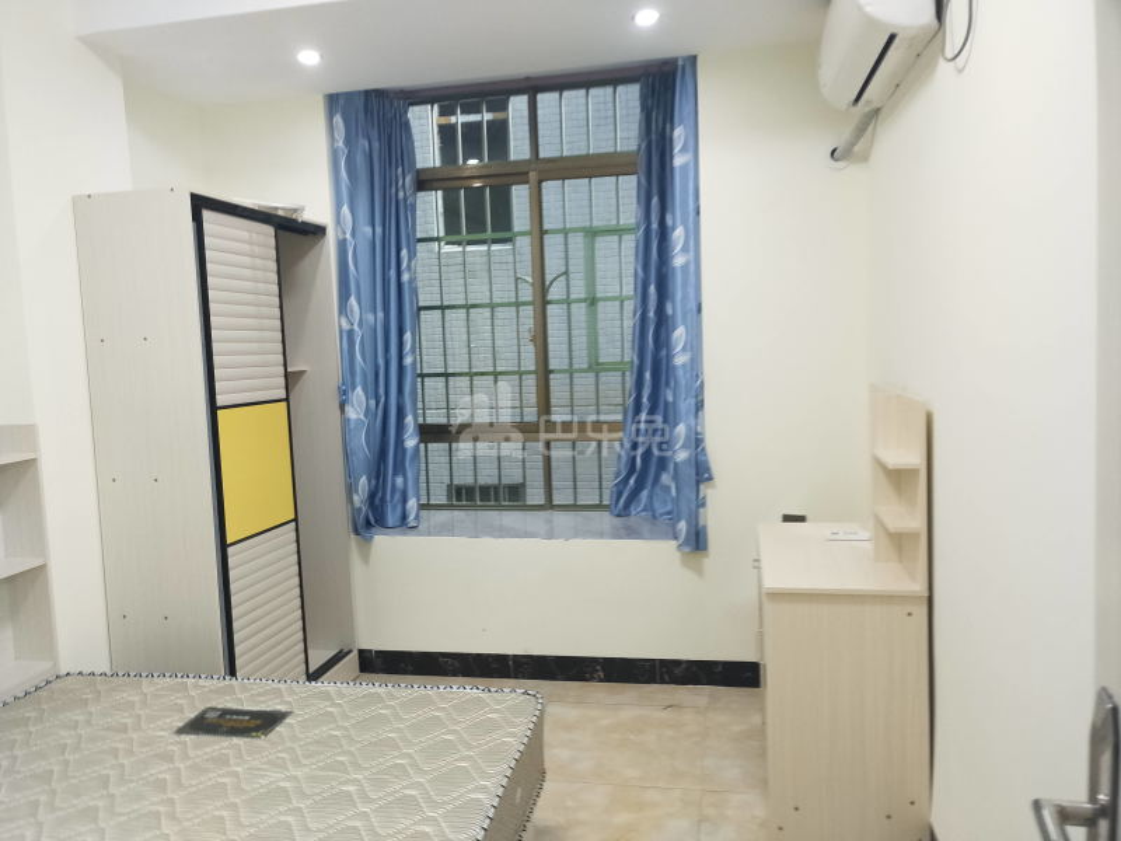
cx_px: 560
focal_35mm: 25
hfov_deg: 69.4
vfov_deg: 54.9
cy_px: 420
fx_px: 810
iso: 100
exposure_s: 1/25
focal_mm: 4.36
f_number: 1.8
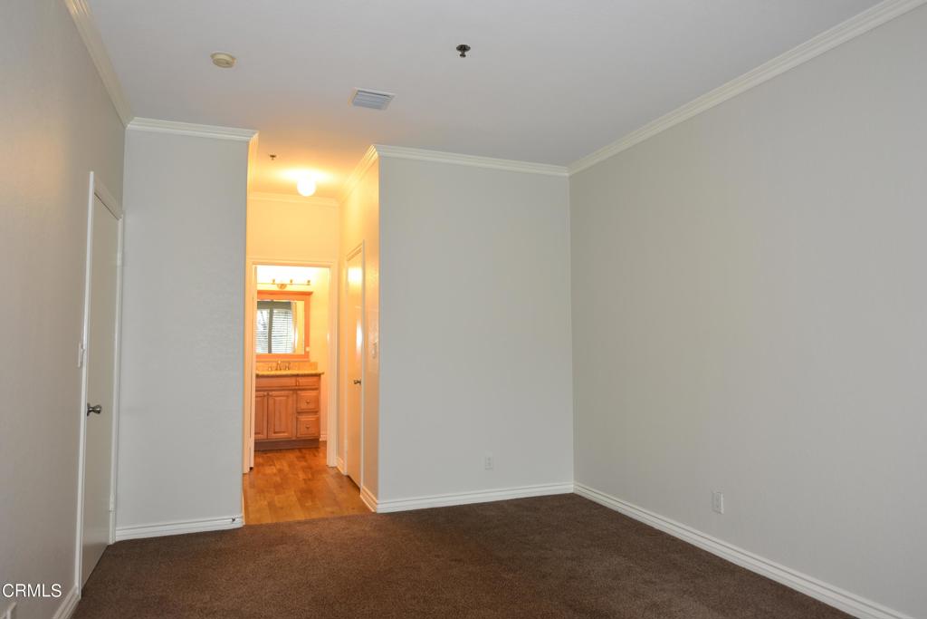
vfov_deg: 53.1
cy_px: 310
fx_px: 618
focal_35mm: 24
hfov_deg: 73.7
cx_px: 464
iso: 800
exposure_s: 1/60
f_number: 3.2
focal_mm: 24
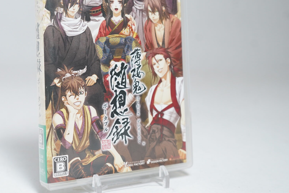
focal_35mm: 59
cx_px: 117
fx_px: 474
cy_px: 42
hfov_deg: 33.8
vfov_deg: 22.7
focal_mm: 34
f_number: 5
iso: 1250
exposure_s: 1/40
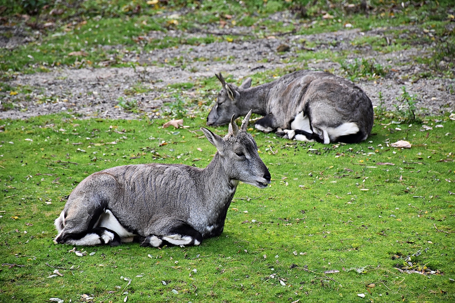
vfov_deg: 6.5
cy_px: 152
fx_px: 2654
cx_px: 228
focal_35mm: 210
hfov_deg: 9.8
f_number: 5.6
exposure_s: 1/640
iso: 800
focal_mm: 140
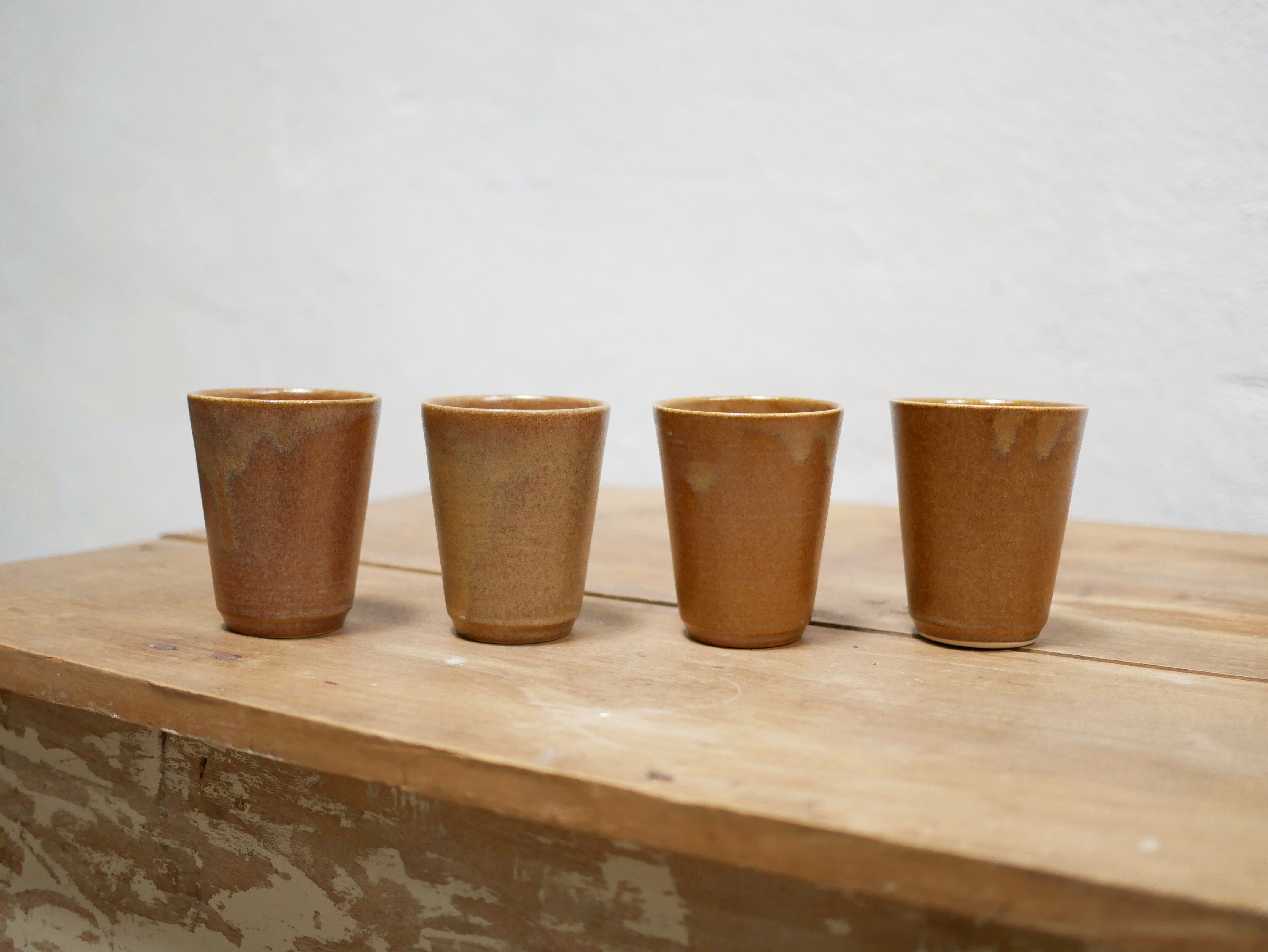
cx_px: 634
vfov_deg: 36.0
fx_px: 1466
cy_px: 476
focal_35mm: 40
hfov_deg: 46.8
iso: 800
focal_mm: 20
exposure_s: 1/60
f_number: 1.7
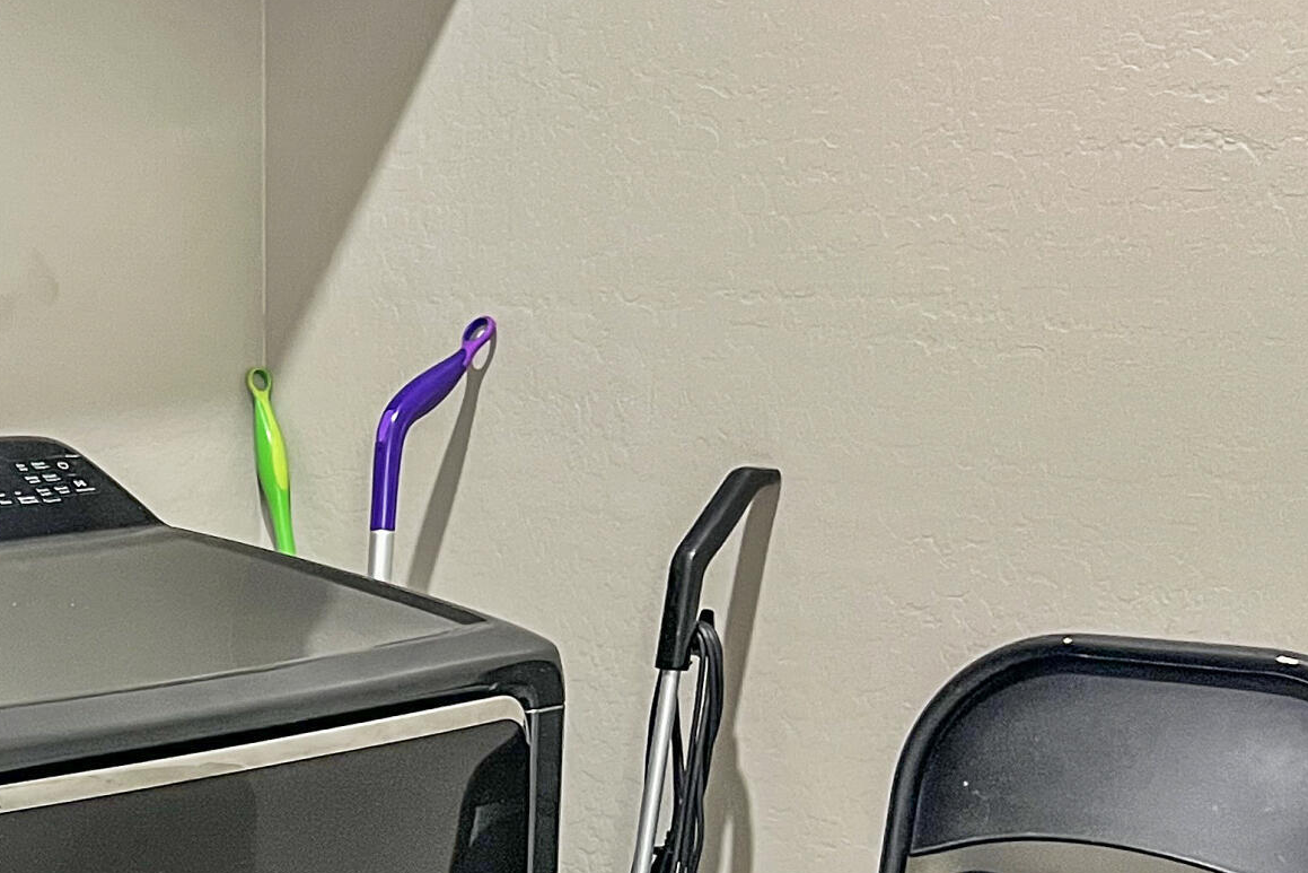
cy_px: 976
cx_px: -166
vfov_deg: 18.7
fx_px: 2543
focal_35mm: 70
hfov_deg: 26.4
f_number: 1.5
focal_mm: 5.7
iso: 500
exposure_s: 1/40
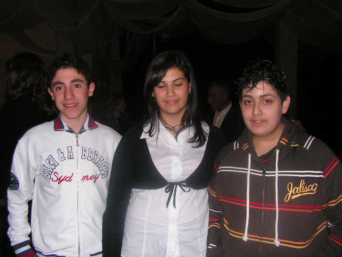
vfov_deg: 39.7
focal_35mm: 36
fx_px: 356
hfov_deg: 51.4
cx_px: 171
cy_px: 128
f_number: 3.2
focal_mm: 6
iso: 200
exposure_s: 1/40
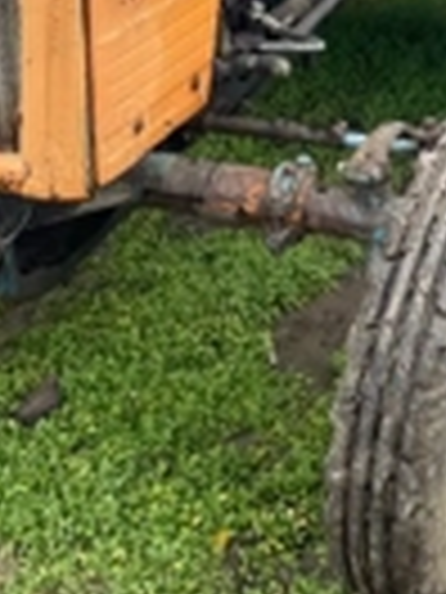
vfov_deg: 22.9
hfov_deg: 18.2
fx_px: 1357
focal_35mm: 79
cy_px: -94
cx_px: 446
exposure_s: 1/121
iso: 40
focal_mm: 4.2
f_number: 1.6
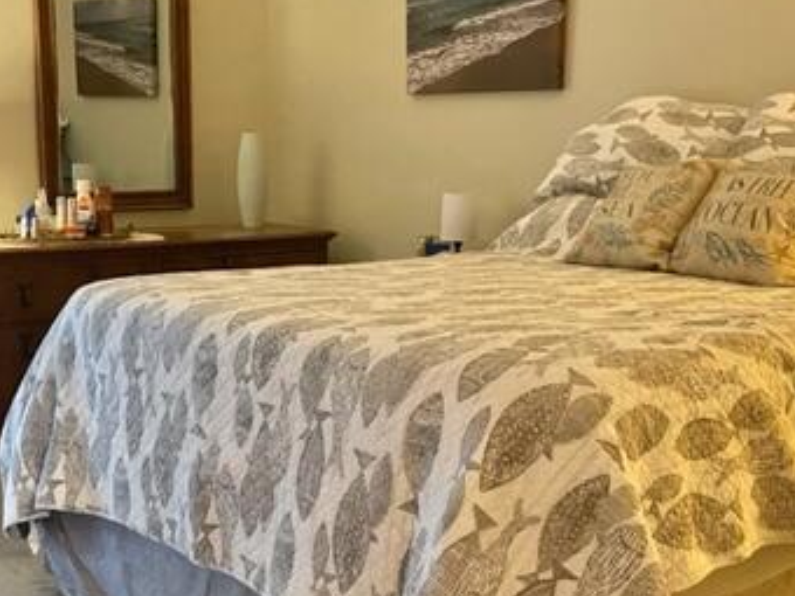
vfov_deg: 29.6
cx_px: 351
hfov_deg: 38.9
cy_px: 346
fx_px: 1125
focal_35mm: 49
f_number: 1.6
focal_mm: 4.2
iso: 500
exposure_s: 1/40
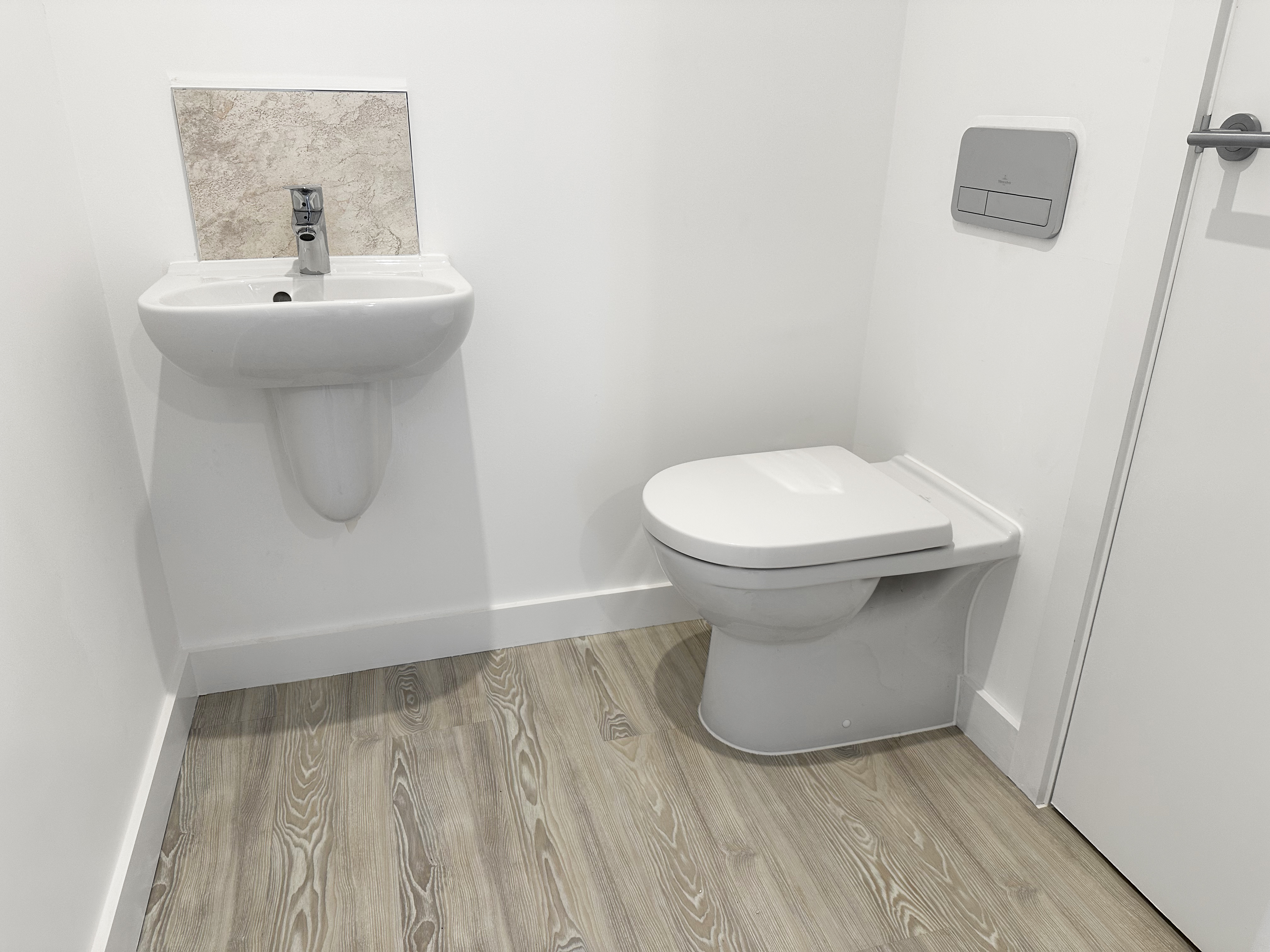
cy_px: 476
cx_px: 635
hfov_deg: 71.6
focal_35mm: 24
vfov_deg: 56.8
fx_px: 881
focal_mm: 6.86
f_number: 1.78
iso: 100
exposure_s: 1/100
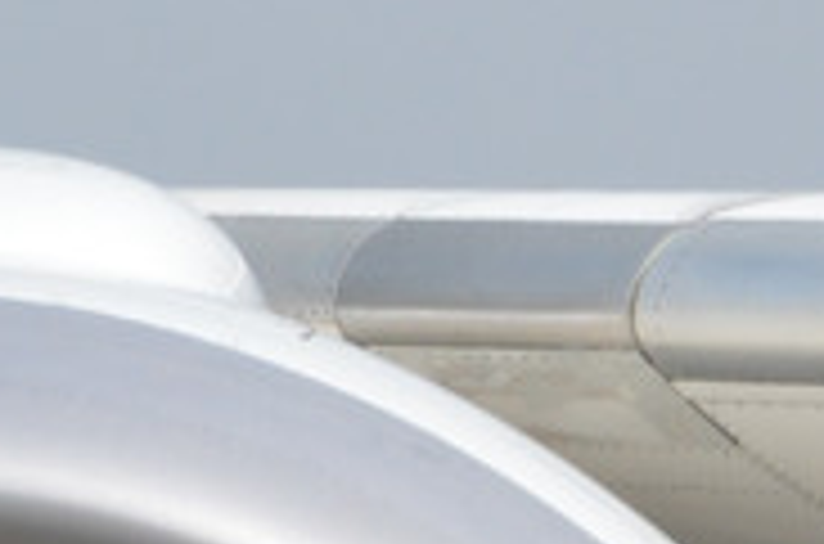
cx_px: -320
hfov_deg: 2.1
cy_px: 1178
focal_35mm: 973
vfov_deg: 1.4
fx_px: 22213
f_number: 11
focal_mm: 98
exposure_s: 1/500
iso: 400
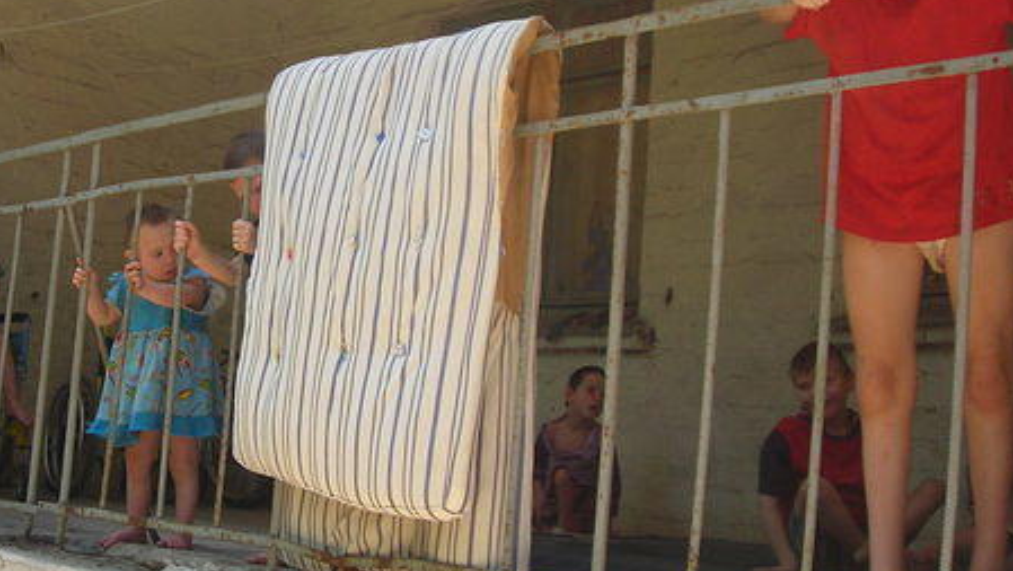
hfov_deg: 35.1
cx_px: 338
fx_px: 1585
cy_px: 237
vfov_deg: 20.4
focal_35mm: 59
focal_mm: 6.3
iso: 50
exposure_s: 1/108
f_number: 3.2
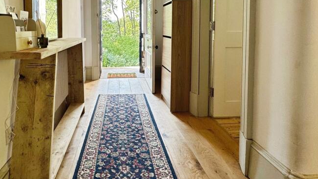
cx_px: 126
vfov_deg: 46.3
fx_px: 202
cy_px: 50
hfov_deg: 75.4
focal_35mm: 24
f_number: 2.2
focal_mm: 2.22
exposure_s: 1/99
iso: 64
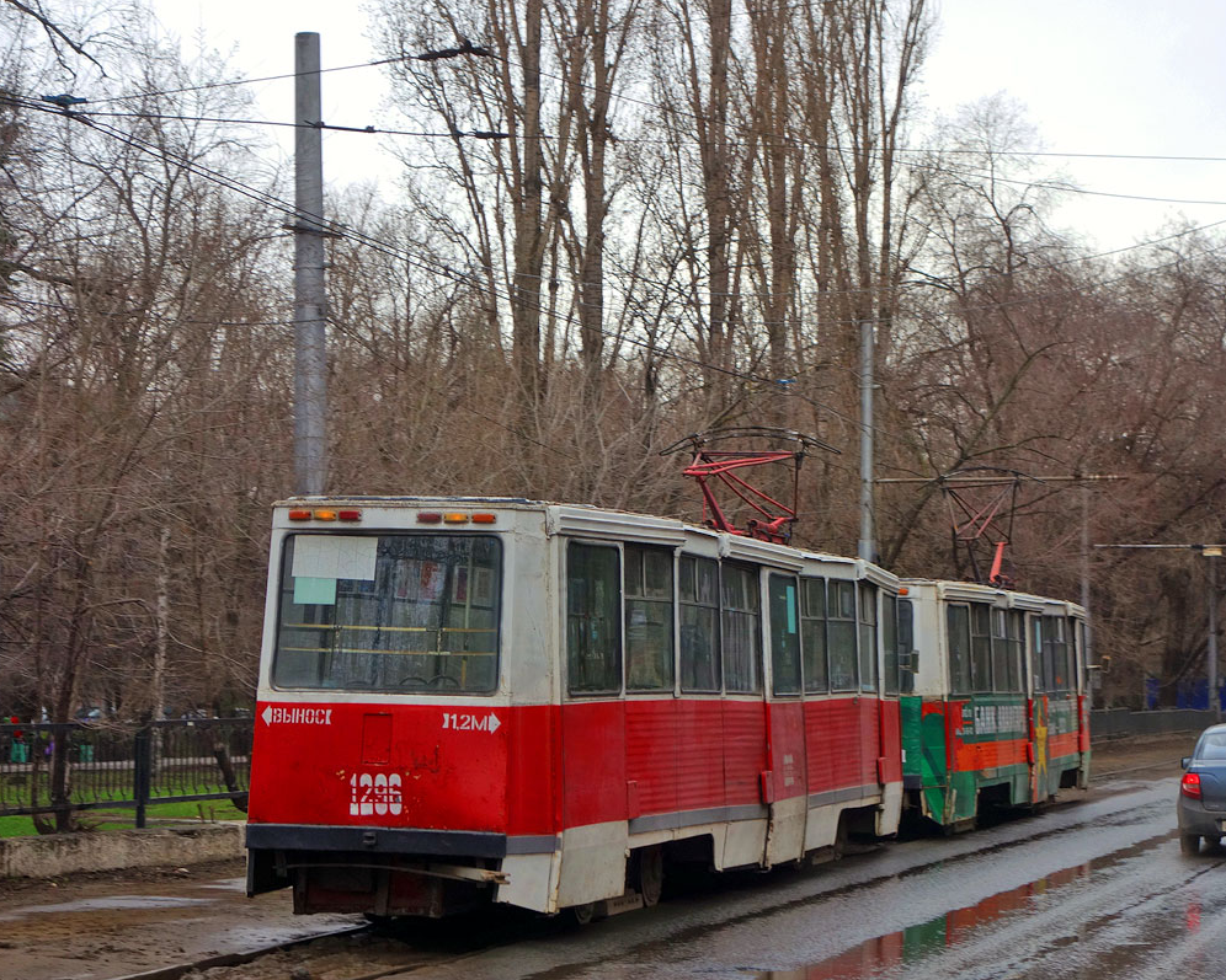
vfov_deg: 19.7
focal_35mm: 78
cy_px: 489
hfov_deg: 24.4
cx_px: 614
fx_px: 2830
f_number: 4.5
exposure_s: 1/100
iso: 125
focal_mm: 25.63
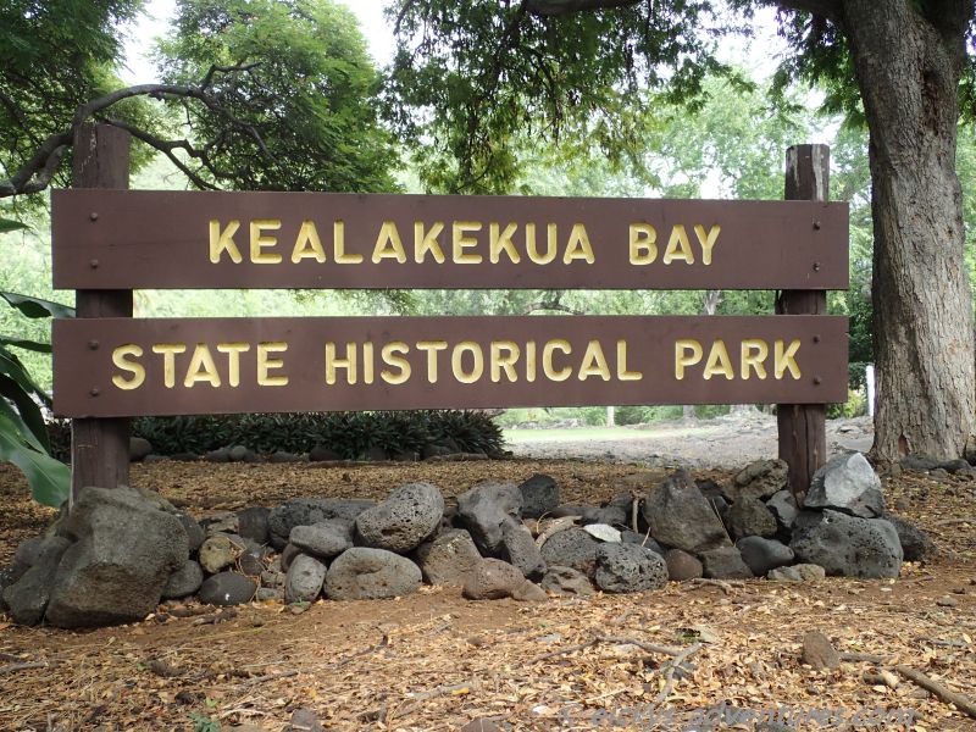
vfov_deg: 40.7
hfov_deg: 52.6
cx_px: 488
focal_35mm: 35
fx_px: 987
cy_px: 366
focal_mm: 6.42
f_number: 3.5
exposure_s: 1/160
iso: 100
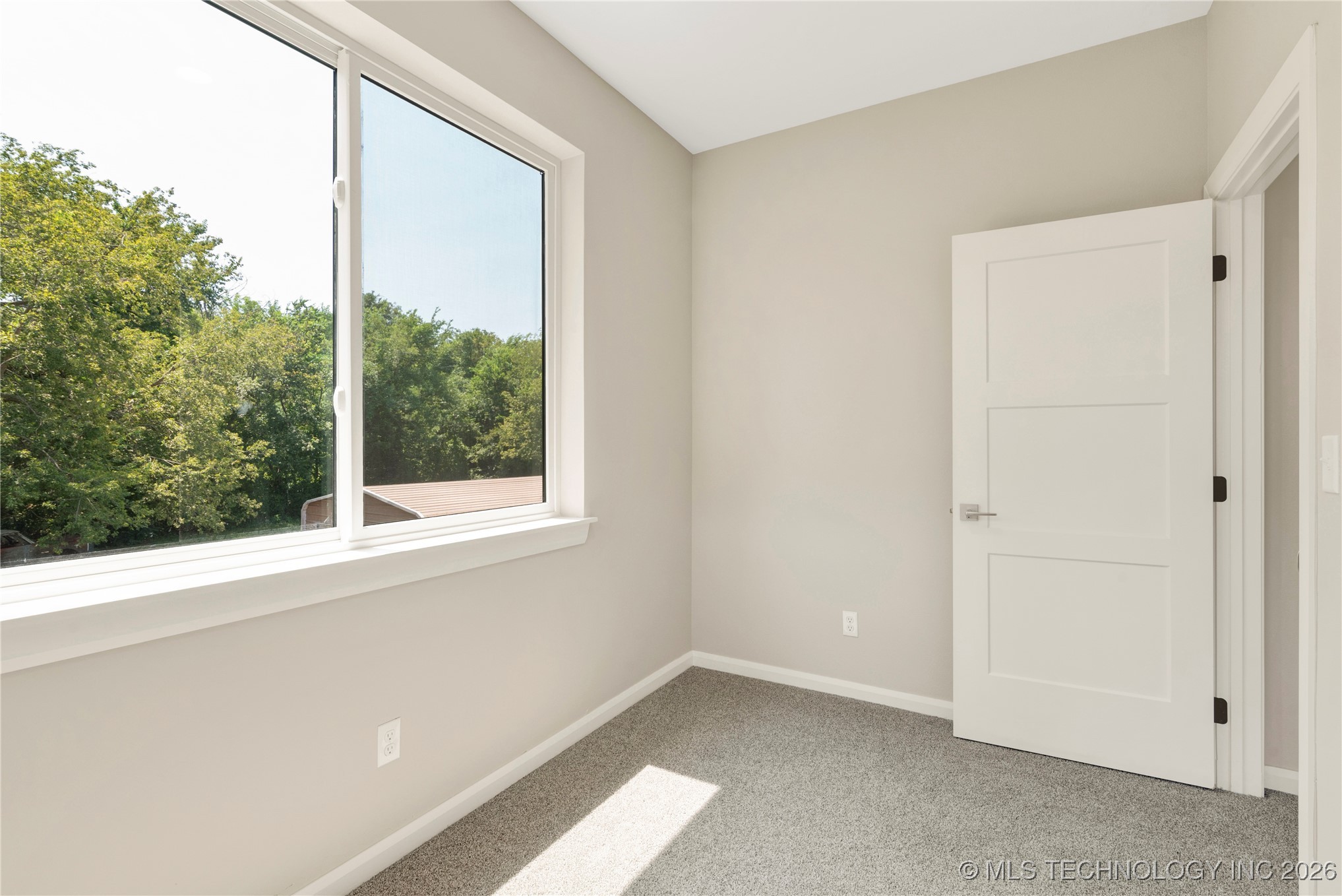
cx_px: 671
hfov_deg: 96.7
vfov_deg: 73.8
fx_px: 597
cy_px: 448
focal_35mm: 16
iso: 400
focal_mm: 16
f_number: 9
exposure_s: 1/30
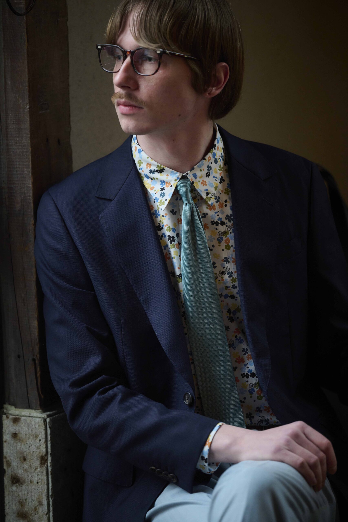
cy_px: 261
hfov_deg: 8.6
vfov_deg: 12.8
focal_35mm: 160
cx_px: 174
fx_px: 2320
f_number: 2.8
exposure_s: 1/30
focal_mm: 160
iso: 1600
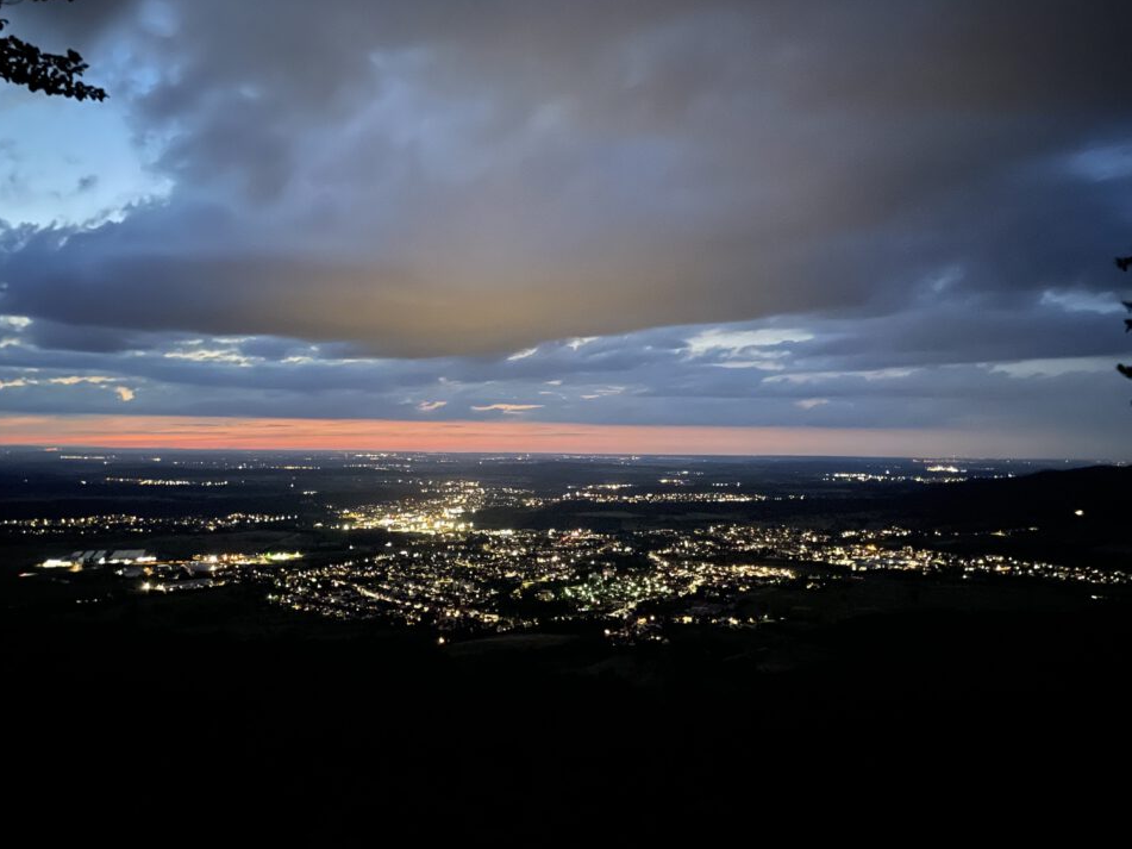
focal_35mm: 28
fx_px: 916
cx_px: 599
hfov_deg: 63.4
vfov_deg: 49.7
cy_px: 395
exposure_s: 1/2
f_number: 1.6
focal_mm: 4.2
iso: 1250
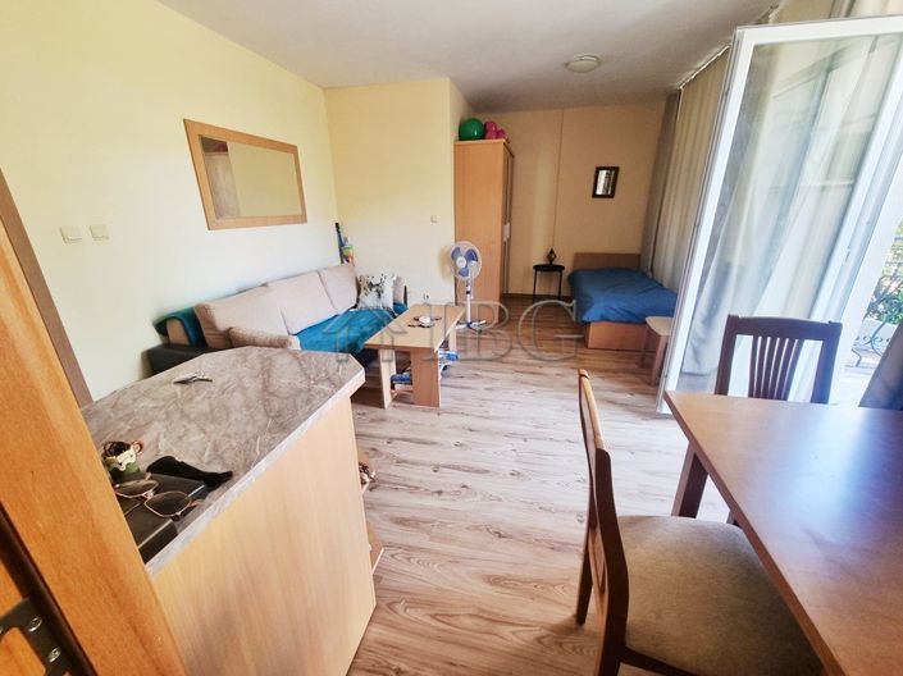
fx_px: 339
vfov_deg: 89.9
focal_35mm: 13
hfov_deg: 106.2
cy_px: 338
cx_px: 452
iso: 200
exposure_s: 1/50
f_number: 2.2
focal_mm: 2.2
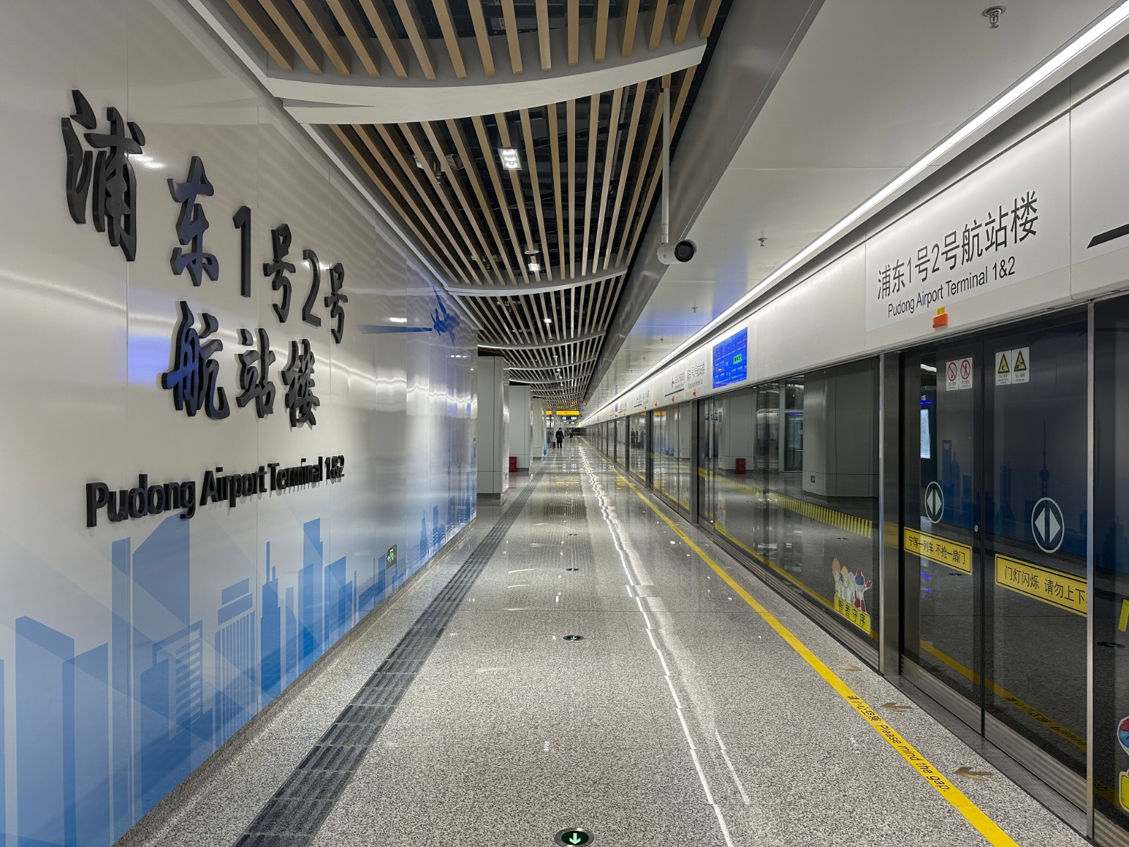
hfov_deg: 71.6
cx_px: 564
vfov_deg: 56.8
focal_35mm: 24
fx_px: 783
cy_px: 424
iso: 125
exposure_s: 1/100
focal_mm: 6.86
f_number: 1.78
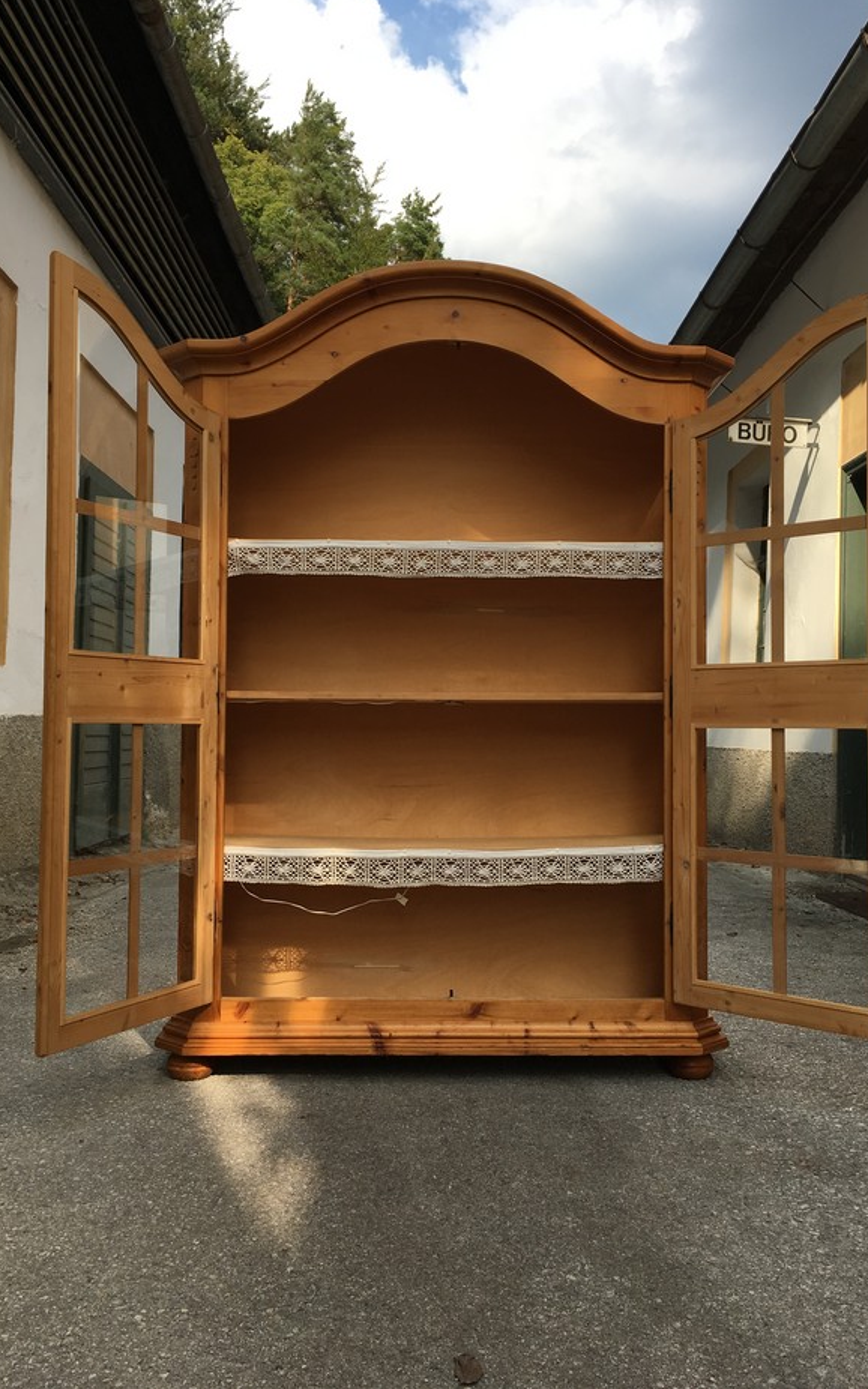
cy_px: 691
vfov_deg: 61.2
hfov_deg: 40.6
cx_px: 448
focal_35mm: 31
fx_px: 1174
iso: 25
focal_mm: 4.15
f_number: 2.2
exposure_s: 1/686
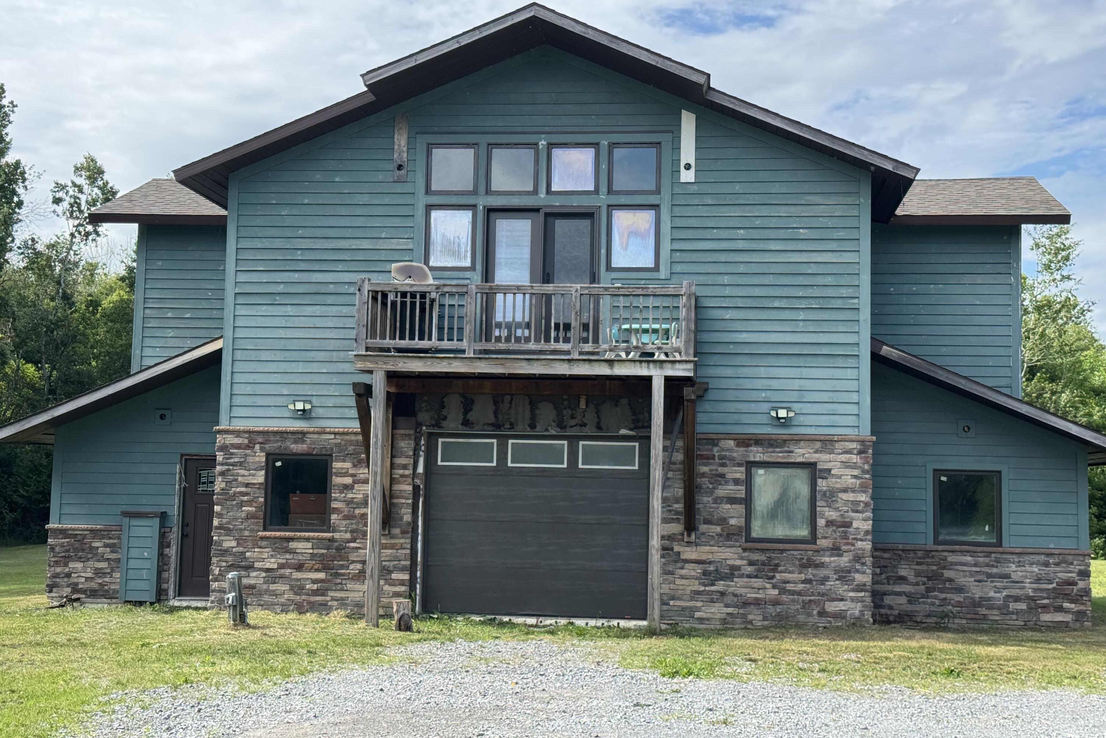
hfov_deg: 39.6
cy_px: 361
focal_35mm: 50
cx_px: 553
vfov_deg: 27.0
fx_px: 1536
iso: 64
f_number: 1.78
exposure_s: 1/1724
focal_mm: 6.76
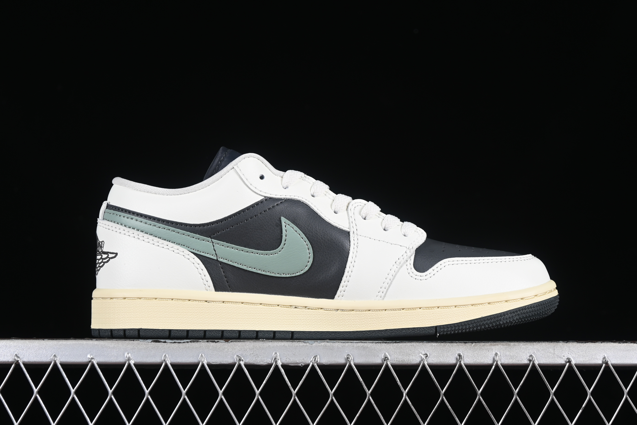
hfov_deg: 27.0
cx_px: 318
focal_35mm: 75
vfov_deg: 18.2
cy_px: 212
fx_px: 1327
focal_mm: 50
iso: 160
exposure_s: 1/80
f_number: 7.1
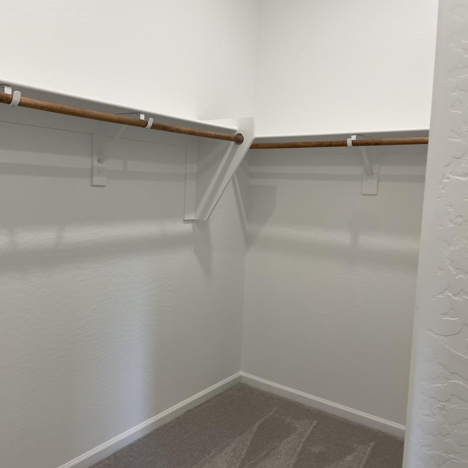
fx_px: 474
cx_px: 176
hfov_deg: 52.0
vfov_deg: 52.5
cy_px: 234
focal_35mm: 31
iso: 80
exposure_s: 1/120
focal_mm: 4.2
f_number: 1.6
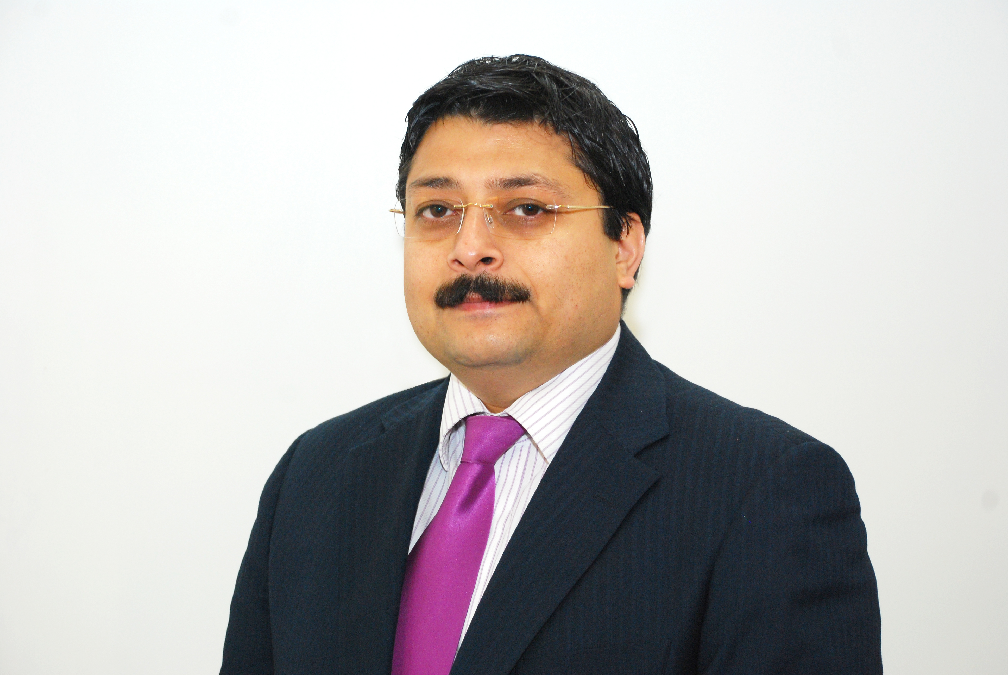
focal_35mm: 87
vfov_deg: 15.8
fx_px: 2439
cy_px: 338
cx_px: 504
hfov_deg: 23.4
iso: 500
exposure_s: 1/40
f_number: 5.3
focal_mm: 58
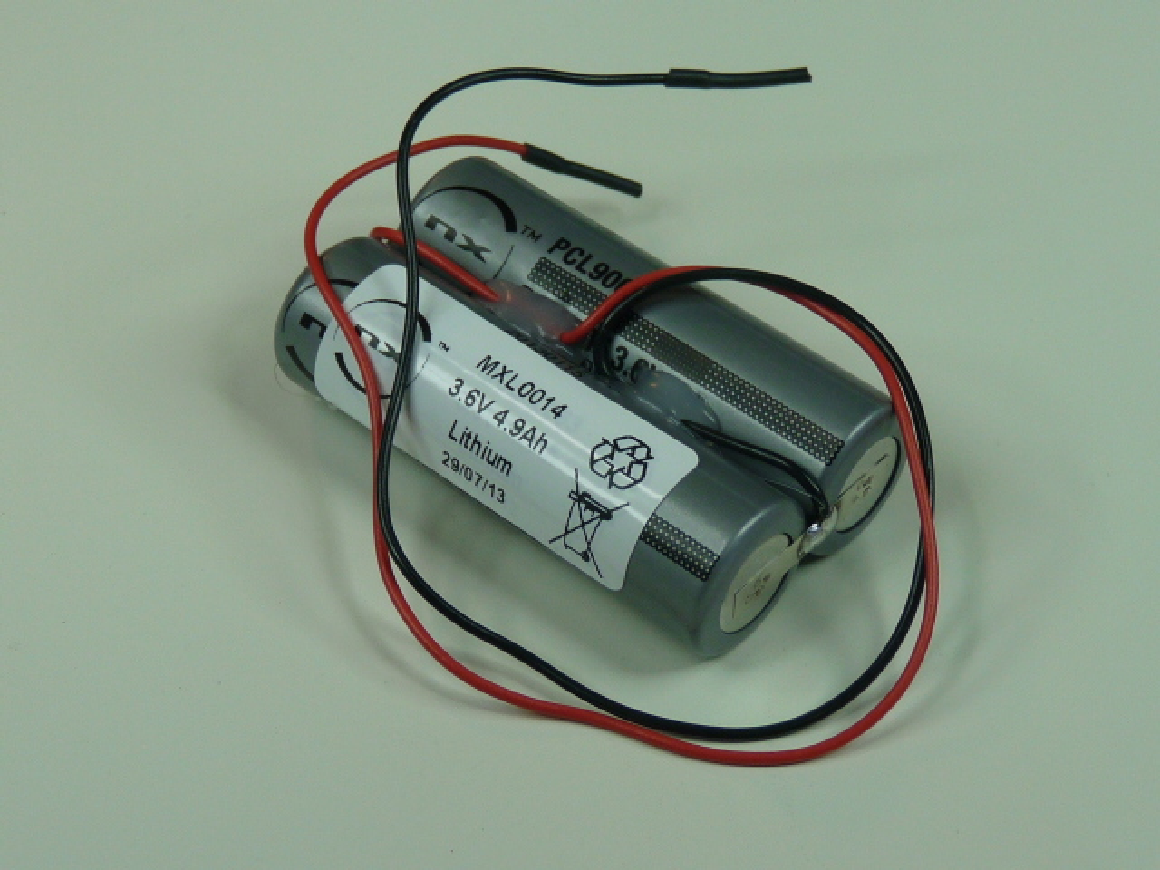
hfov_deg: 23.8
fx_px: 2748
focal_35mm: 82
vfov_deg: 18.0
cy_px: 435
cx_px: 580
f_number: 3.2
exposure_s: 1/100
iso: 100
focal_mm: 8.2
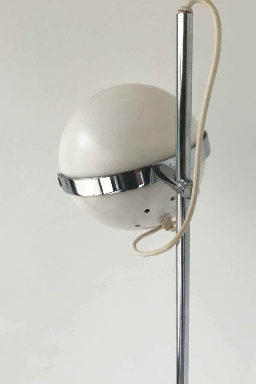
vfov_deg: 57.2
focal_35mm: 33
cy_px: 196
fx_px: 352
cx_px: 139
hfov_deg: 39.9
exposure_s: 1/33
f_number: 2.4
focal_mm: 3.3
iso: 40
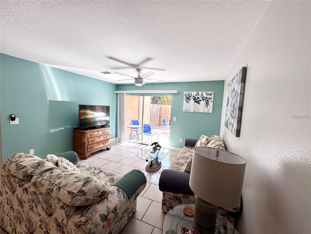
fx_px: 126
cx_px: 156
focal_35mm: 14
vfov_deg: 85.7
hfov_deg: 102.1
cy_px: 117
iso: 40
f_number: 2.2
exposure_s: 1/222
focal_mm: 2.22
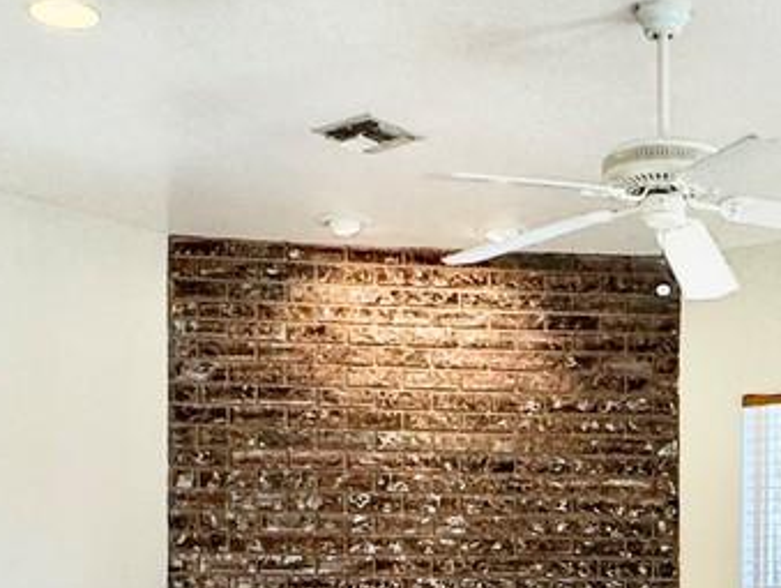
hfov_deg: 28.9
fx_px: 1491
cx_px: 599
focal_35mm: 66
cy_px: 671
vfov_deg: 21.0
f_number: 2.2
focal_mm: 2.22
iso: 80
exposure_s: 1/120
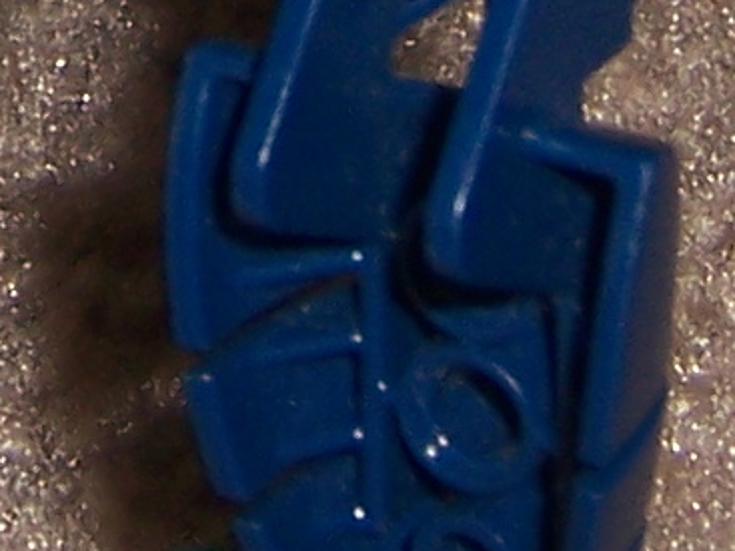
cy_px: -1166
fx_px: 5965
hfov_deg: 6.9
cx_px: -499
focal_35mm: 281
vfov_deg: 5.0
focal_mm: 6.7
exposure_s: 1/60
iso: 80
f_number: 3.4
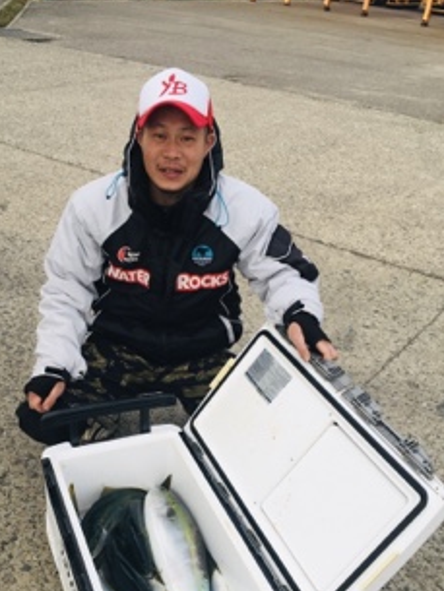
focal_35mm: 38
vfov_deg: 48.4
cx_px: 178
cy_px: 378
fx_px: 649
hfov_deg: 37.6
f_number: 2.2
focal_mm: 4.15
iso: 25
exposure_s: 1/250
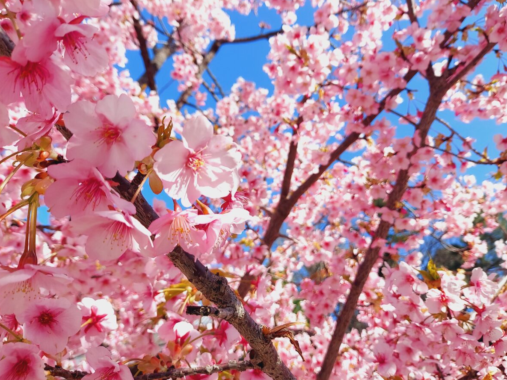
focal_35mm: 27
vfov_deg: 51.3
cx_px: 254
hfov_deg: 65.3
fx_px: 395
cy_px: 177
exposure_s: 1/729
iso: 50
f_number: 2
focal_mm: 4.6
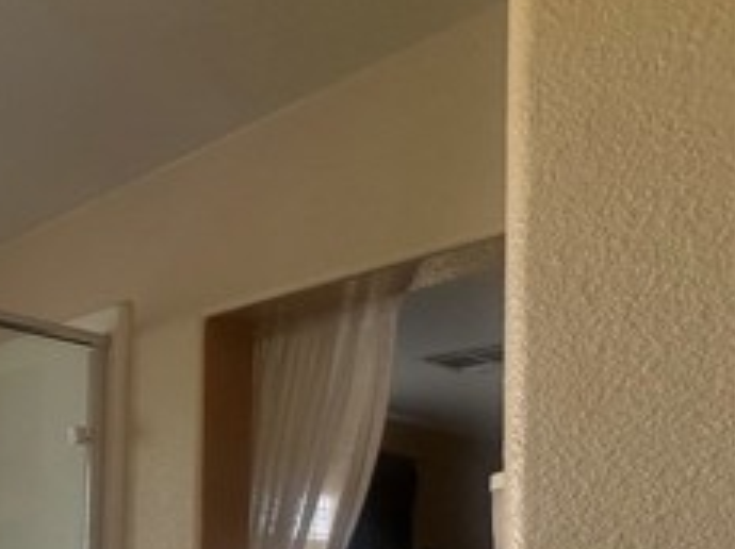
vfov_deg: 33.7
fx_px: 827
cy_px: 543
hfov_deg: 32.0
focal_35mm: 39
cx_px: -284
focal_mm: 2.22
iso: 64
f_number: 2.2
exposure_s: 1/99
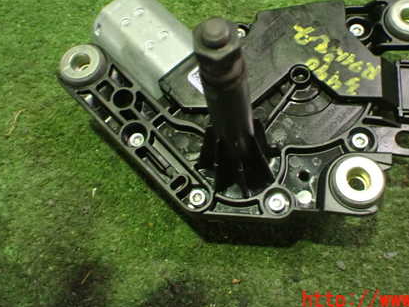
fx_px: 520
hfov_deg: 42.9
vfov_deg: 32.4
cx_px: 228
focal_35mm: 44
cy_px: 88
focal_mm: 5.4
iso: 1000
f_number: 2.3
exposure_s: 1/30
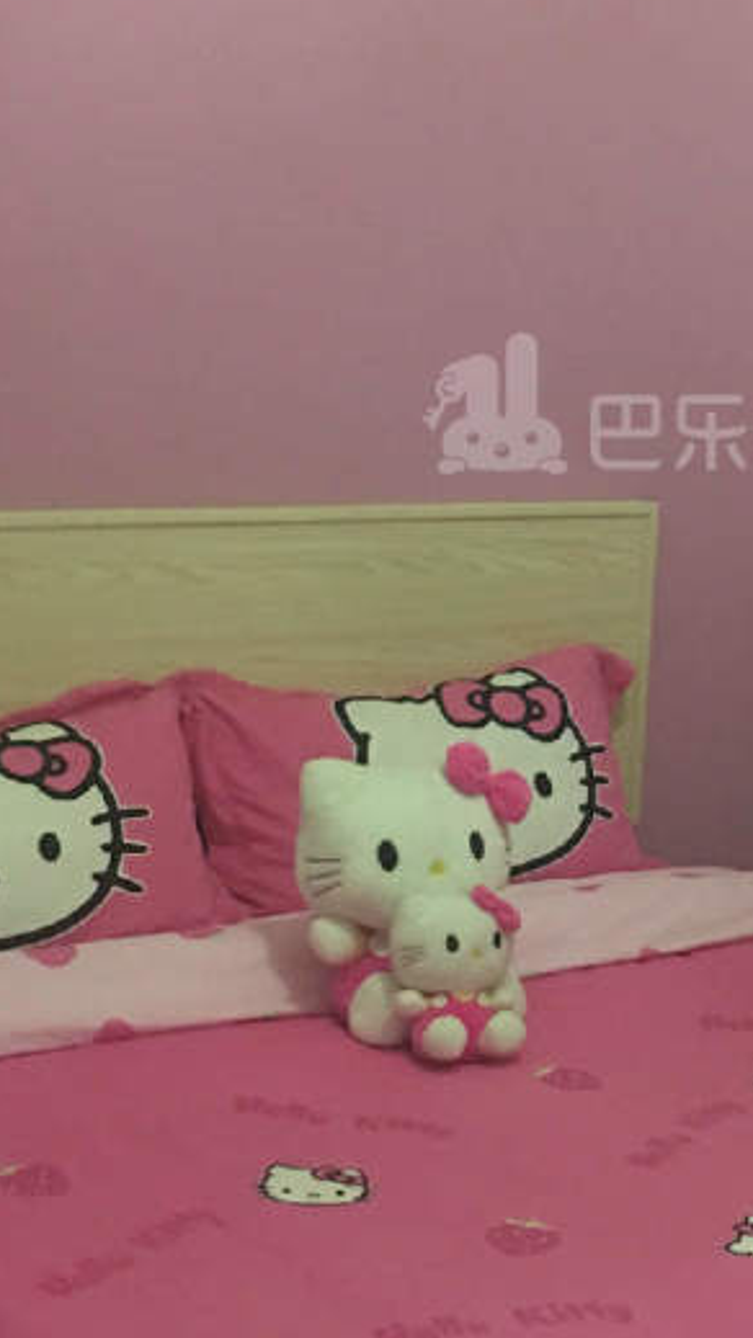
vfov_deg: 32.0
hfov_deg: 18.3
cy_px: 406
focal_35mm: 65
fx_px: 2307
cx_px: 629
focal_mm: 4.15
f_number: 2.2
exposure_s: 1/4
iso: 100
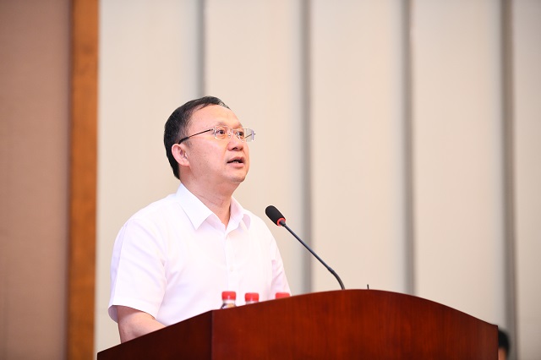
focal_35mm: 130
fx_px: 1953
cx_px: 270
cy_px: 180
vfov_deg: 10.5
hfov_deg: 15.8
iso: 1250
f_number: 2.8
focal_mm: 130
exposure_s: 1/160
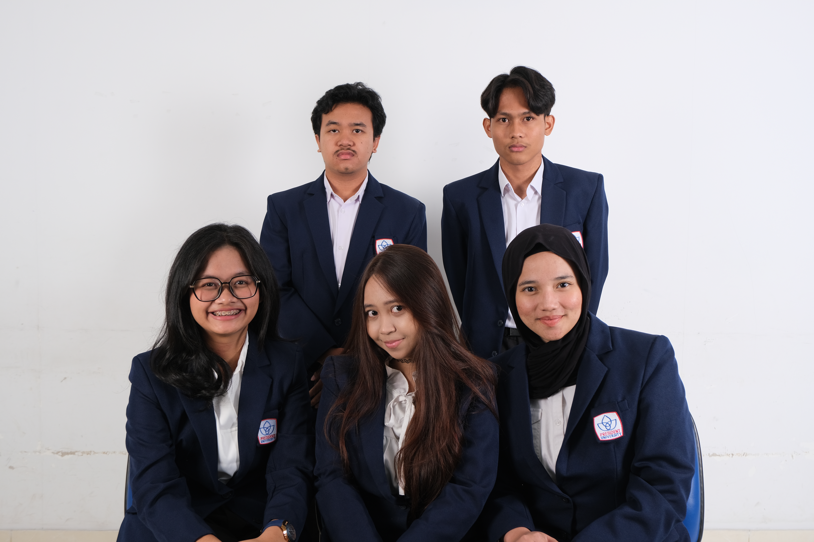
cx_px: 407
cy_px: 271
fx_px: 791
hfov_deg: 54.4
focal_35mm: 35
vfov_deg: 37.9
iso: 320
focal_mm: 23.5
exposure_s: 1/100
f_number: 4.4
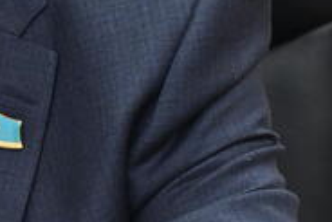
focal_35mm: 1584
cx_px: -188
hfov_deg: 1.3
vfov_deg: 0.9
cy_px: -13
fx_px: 14619
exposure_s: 1/160
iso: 1000
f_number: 3.5
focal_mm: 190
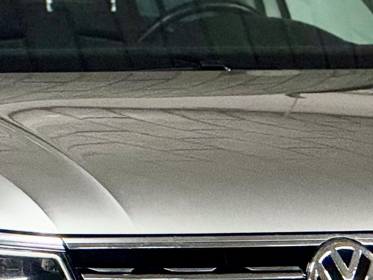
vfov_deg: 2.9
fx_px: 5474
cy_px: 241
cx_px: 92
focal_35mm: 508
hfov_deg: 3.9
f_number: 2.8
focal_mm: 15.66
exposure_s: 1/60
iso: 500
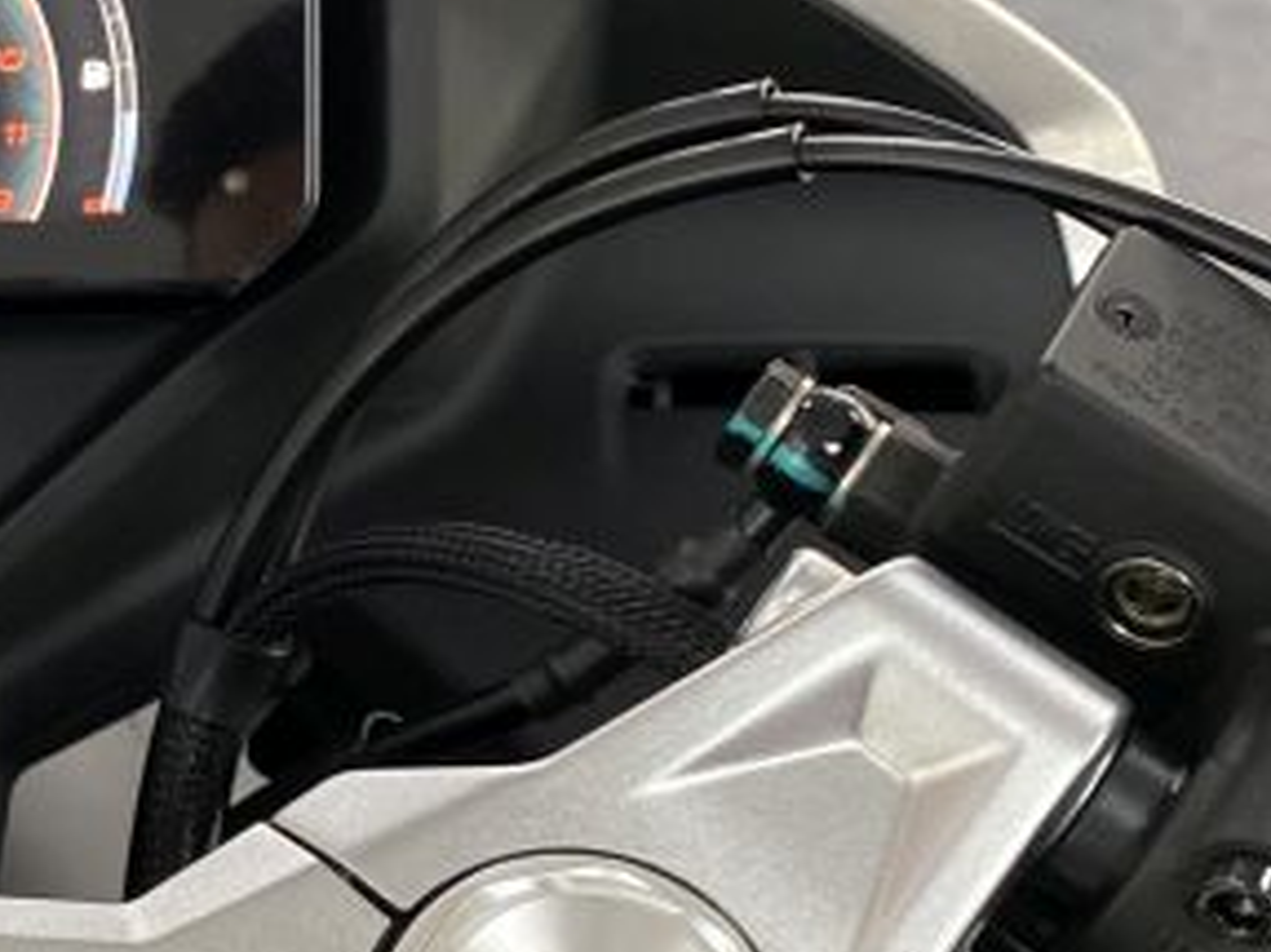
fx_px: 3523
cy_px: 622
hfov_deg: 19.3
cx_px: -261
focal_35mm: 96
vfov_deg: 15.4
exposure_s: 1/50
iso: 125
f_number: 1.8
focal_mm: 4.25
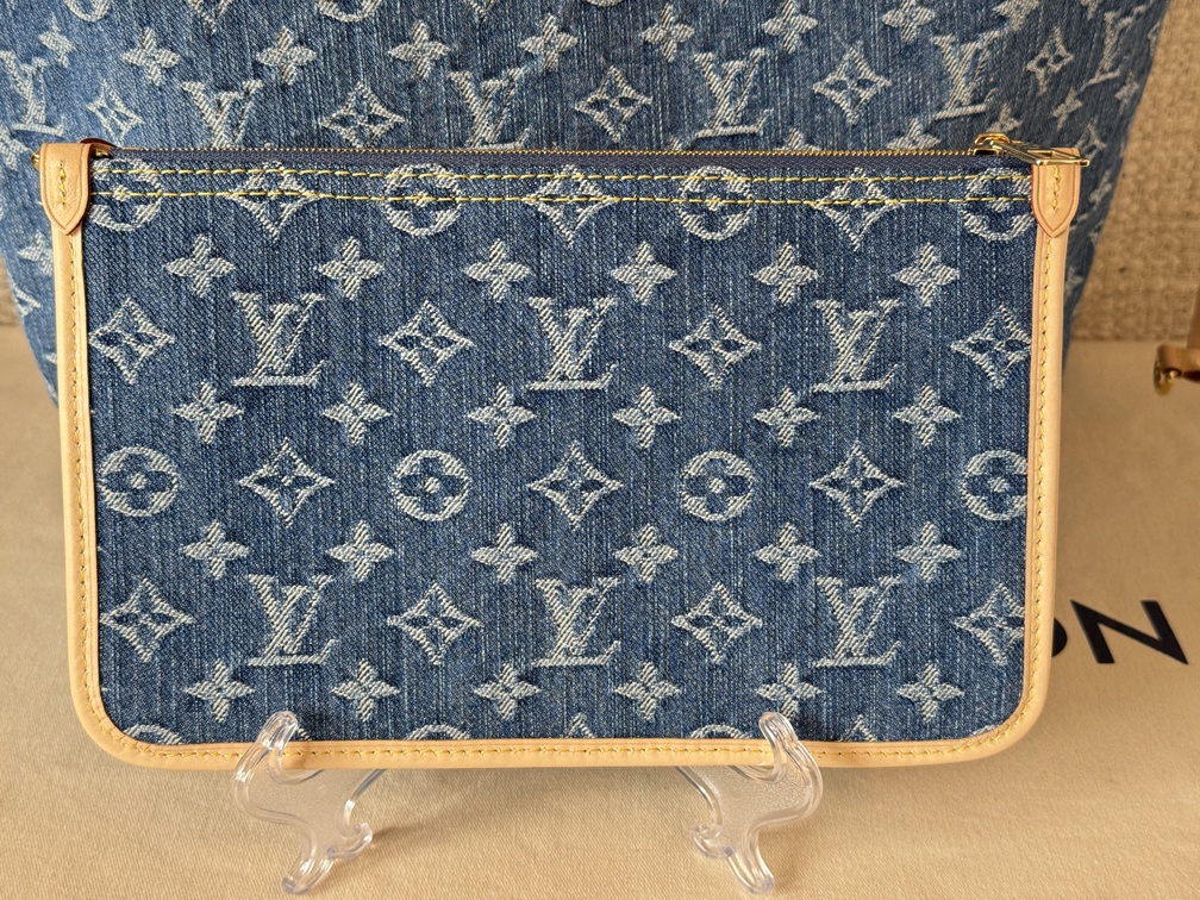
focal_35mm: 48
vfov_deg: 30.3
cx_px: 600
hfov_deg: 39.7
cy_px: 450
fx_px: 1664
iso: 64
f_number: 1.78
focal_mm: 6.76
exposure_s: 1/50
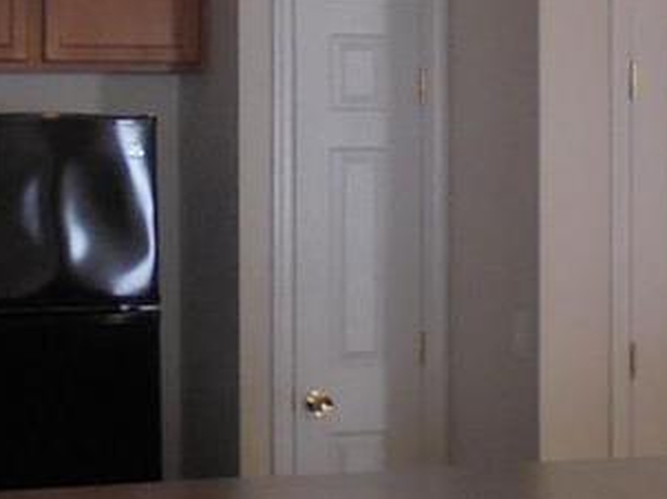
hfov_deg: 15.9
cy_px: 113
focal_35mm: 124
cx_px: 234
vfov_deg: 11.9
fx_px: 2387
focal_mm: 4.6
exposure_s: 1/30
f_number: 3.5
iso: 100
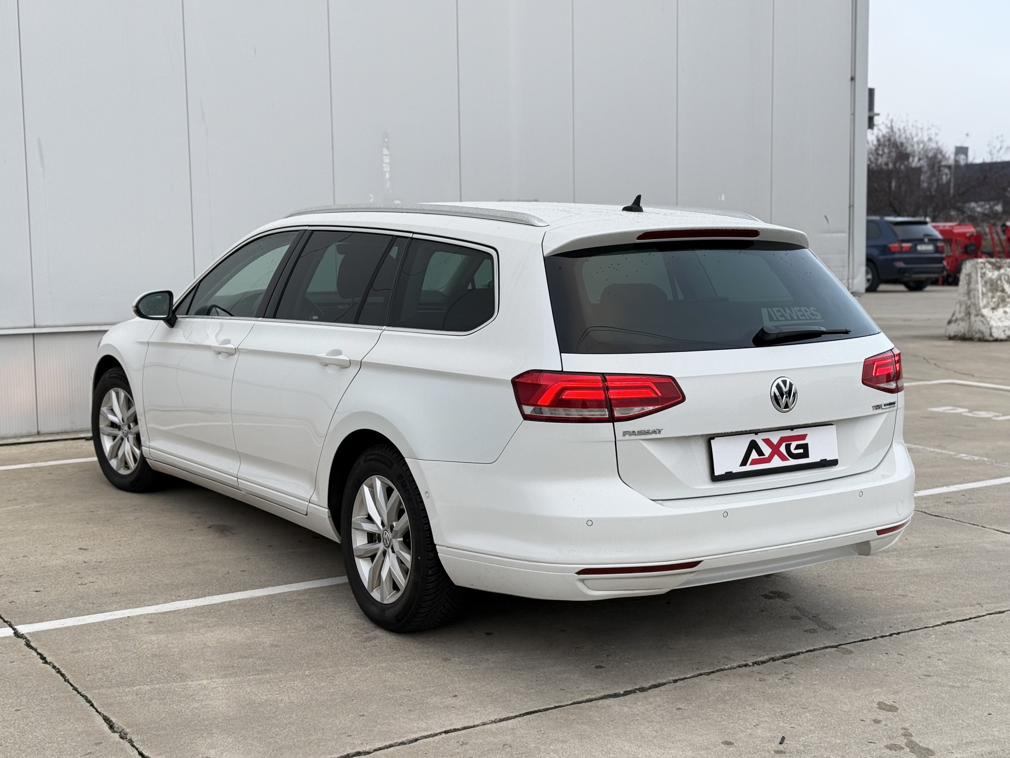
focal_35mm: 48
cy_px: 379
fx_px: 1401
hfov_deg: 39.7
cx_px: 505
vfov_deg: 30.3
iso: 64
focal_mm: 6.76
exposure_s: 1/561
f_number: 1.78
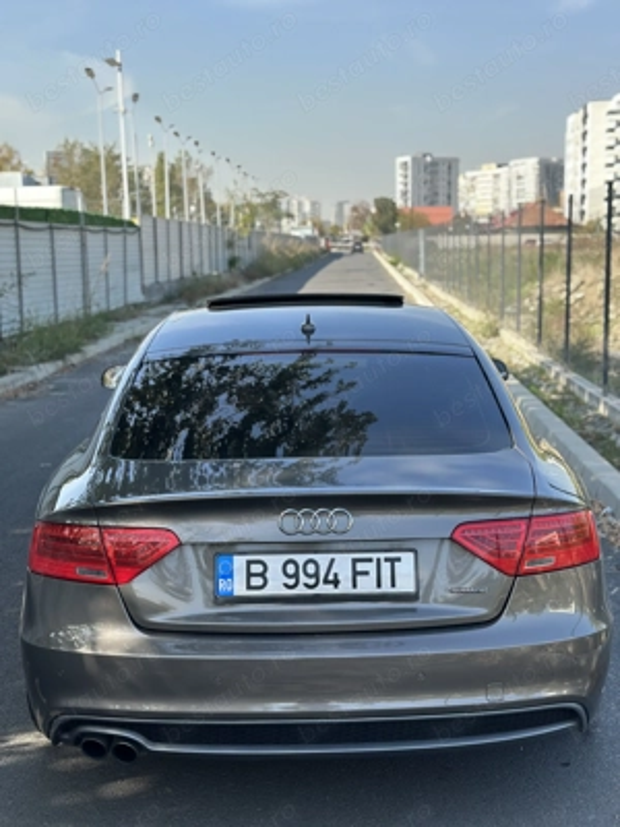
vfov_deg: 39.7
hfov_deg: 30.3
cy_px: 414
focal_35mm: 48
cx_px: 310
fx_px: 1146
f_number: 1.78
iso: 80
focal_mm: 6.86
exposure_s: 1/1133
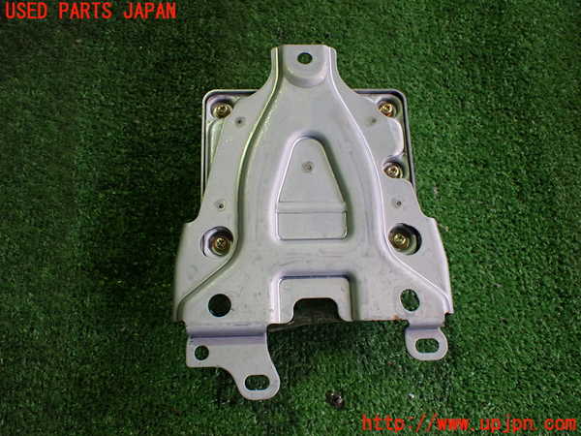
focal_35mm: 30
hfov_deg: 60.0
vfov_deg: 46.8
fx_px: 504
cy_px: 218
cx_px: 290
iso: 500
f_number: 2.3
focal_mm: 5.4
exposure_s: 1/125
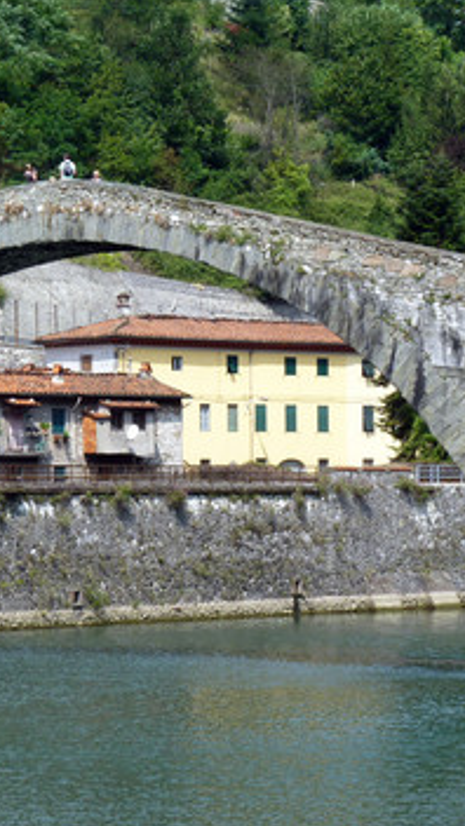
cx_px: 122
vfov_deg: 16.5
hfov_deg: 9.3
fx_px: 2850
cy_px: 412
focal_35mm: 130
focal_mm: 14.9
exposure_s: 1/200
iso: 80
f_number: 5.6
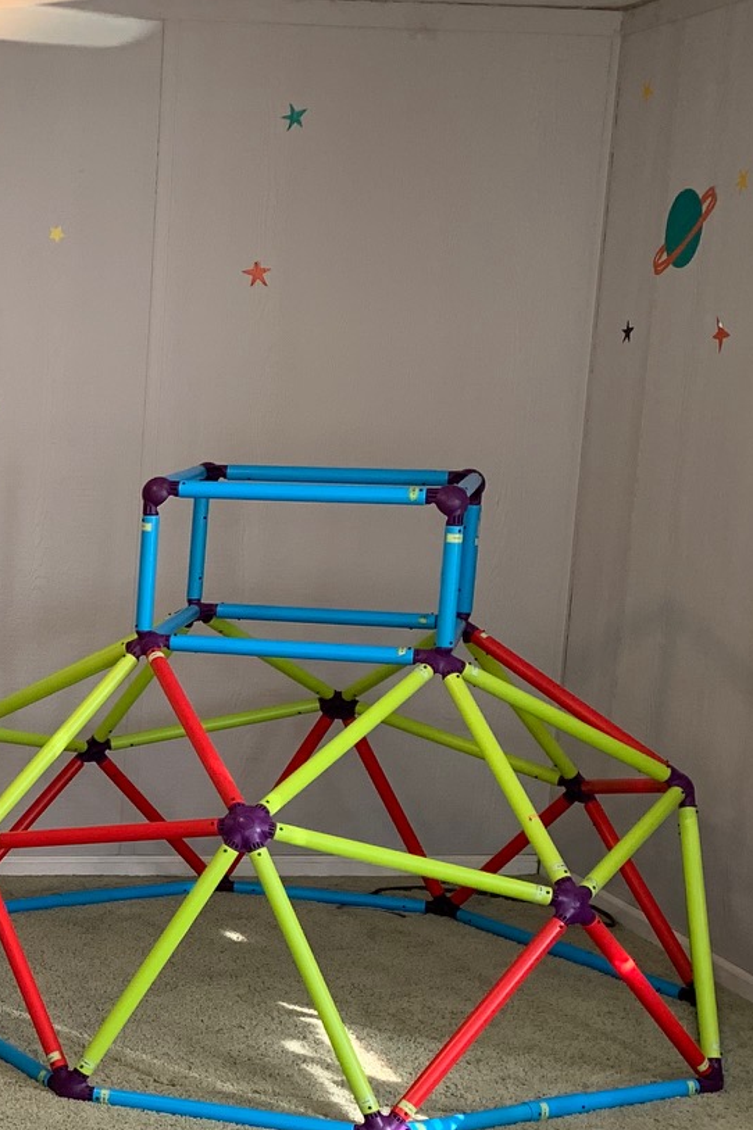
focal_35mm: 67
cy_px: 827
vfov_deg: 29.7
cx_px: -307
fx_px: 2104
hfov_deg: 18.4
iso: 64
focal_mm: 4.25
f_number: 1.8
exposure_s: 1/60
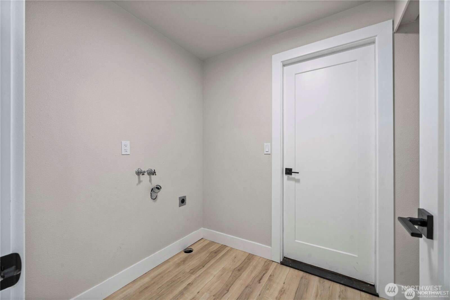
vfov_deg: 81.2
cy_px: 150
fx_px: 175
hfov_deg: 104.3
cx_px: 225
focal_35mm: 14
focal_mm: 14
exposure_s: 1/60
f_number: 8
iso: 320
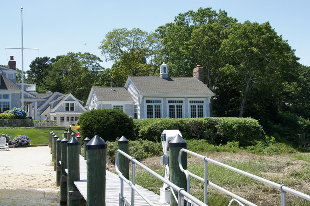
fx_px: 439
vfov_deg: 26.4
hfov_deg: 38.9
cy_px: 103
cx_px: 155
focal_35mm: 51
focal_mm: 34
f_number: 8
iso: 200
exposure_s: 1/250
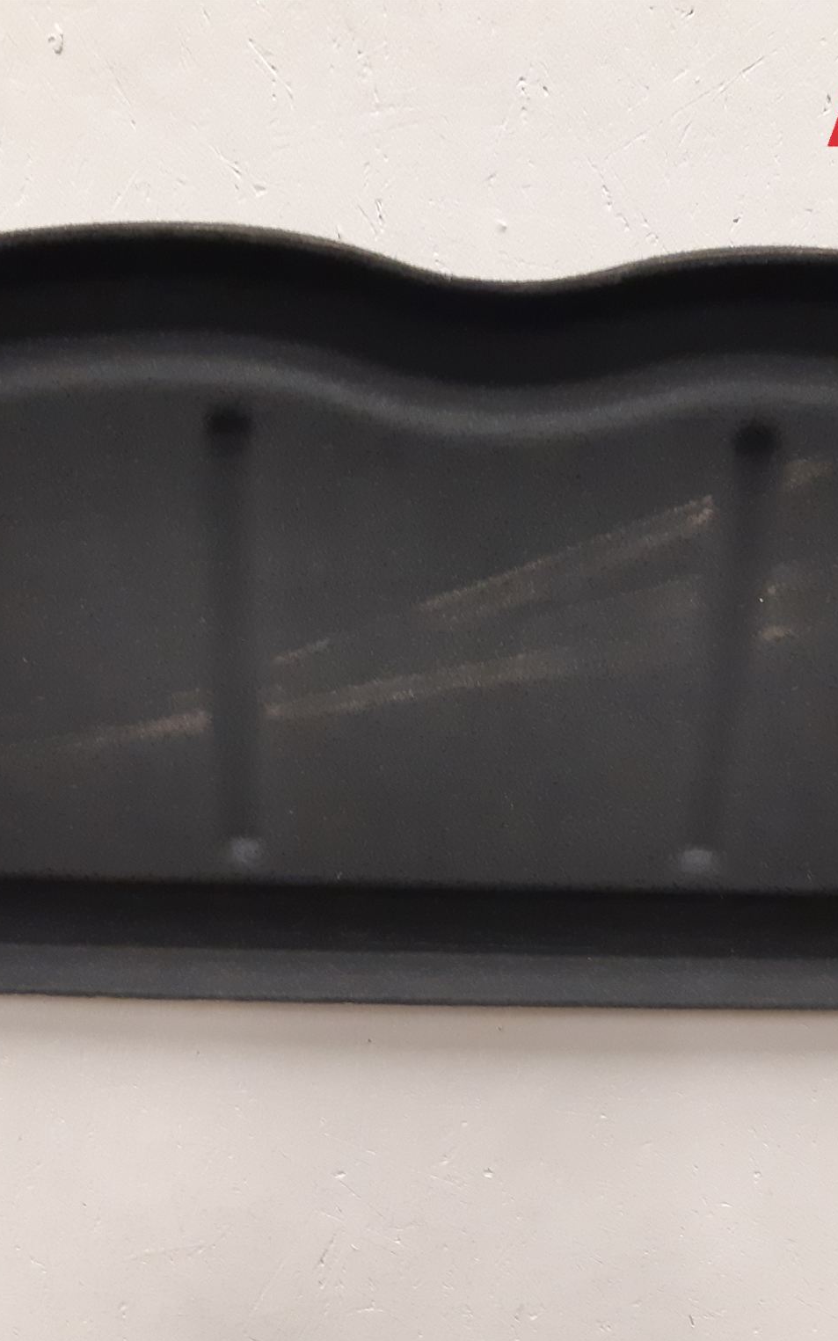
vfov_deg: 52.8
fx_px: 1352
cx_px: 467
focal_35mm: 37
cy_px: 674
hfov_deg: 34.4
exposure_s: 1/33
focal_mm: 3.93
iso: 250
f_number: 1.7
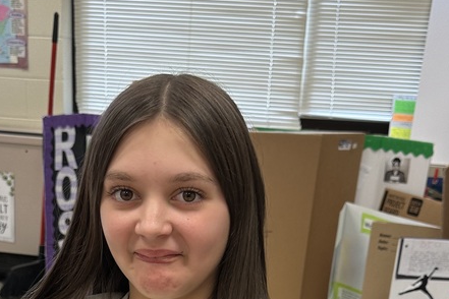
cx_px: 200
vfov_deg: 21.6
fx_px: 723
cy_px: 363
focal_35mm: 58
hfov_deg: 34.5
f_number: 1.78
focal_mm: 6.86
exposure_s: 1/120
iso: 80
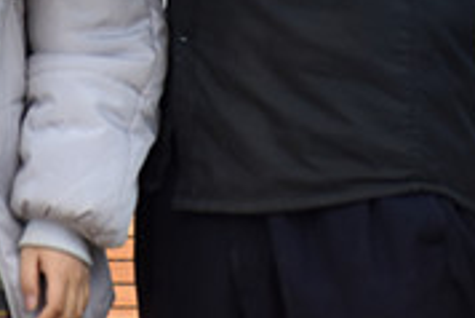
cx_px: 64
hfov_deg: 5.5
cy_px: -238
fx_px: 4978
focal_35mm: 377
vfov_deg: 3.6
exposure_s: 1/60
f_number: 5
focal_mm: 70
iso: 800
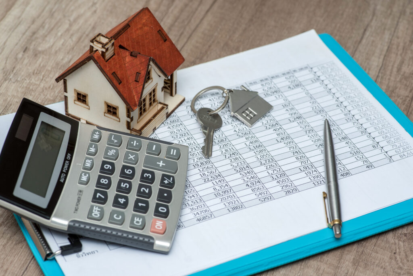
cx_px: 206
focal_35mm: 100
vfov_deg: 13.7
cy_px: 138
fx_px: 1148
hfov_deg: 20.4
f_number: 9
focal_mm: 100
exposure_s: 1/80
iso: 320
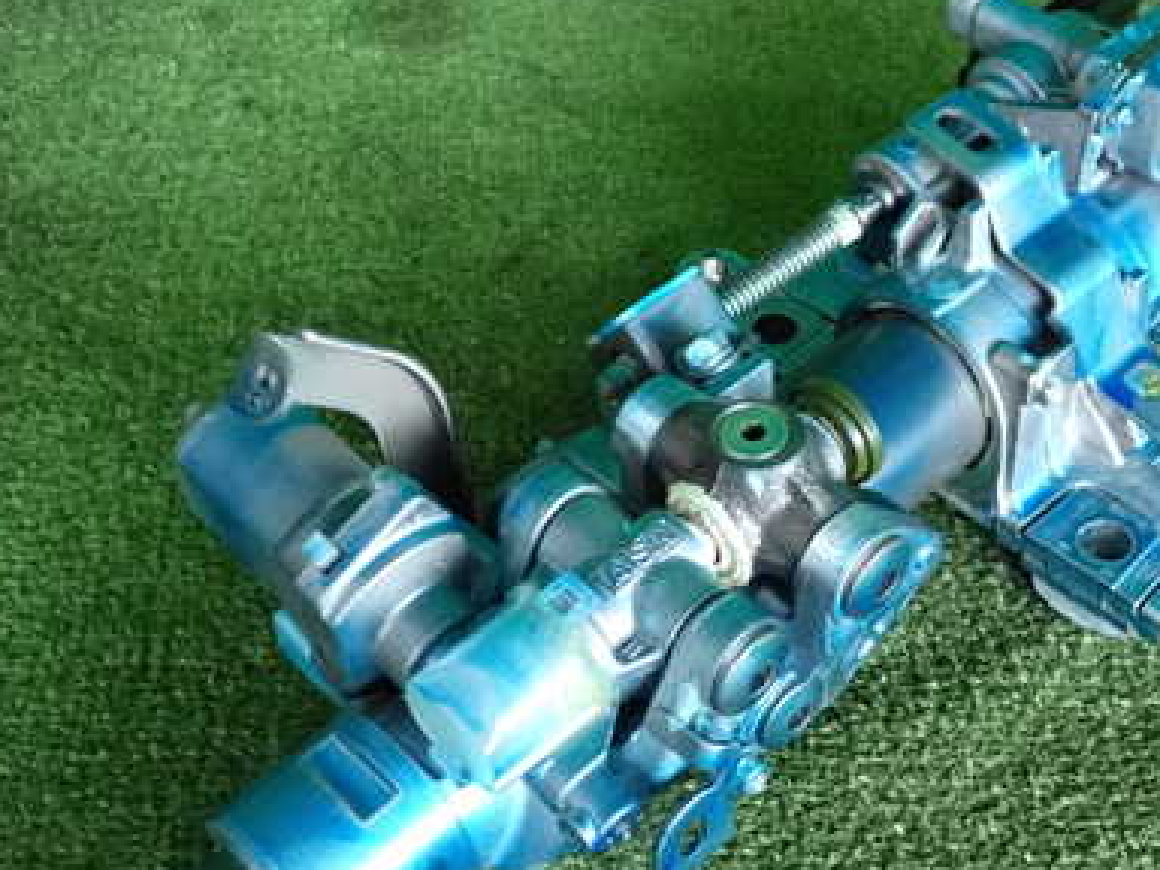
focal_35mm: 50
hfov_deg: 38.0
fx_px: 1676
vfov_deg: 29.0
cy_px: 517
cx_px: 725
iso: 2000
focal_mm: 5.79
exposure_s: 1/125
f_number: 2.4
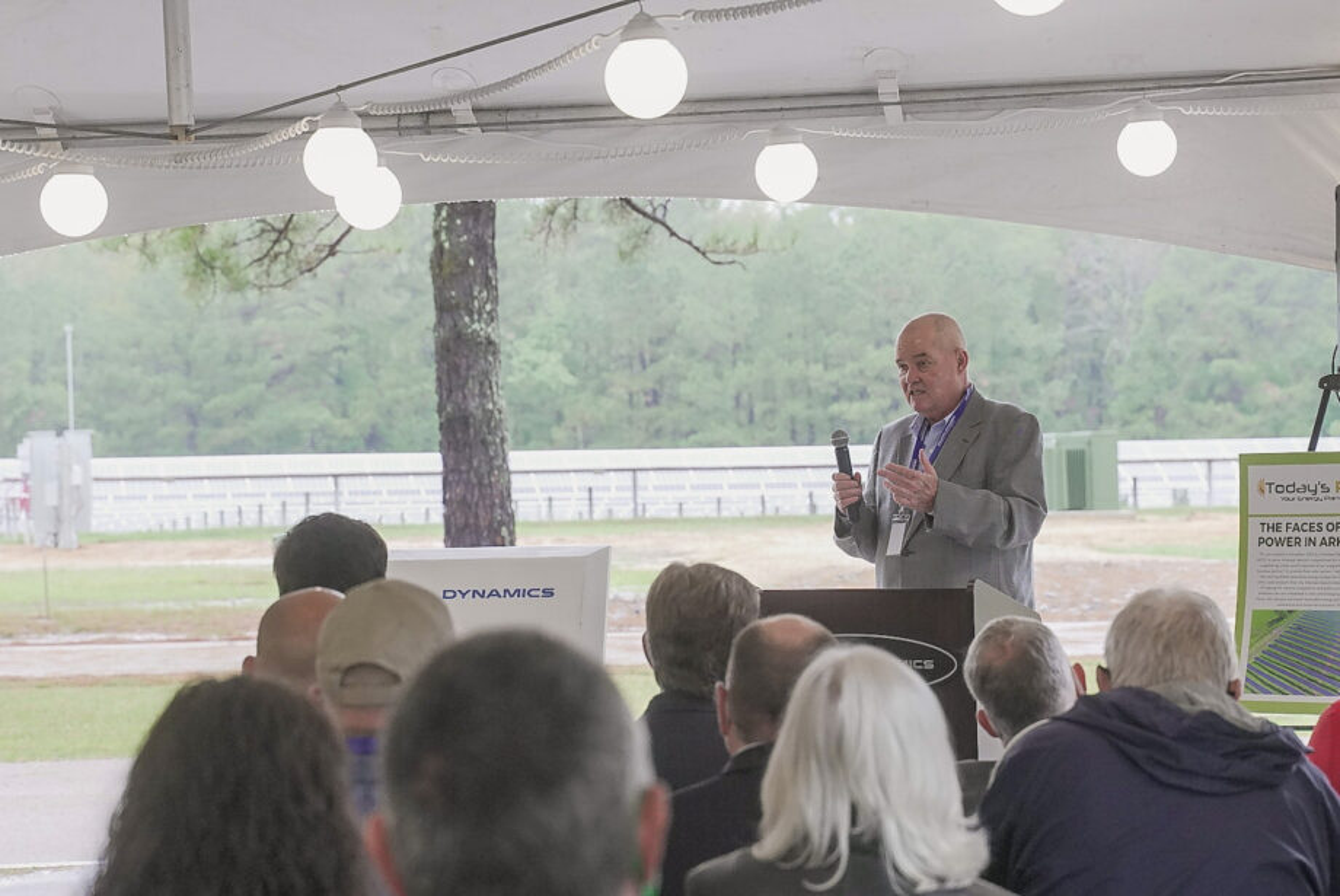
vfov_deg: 12.3
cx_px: 670
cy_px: 448
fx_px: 4172
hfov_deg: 18.2
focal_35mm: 112
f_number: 5
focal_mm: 75
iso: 2500
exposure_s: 1/200
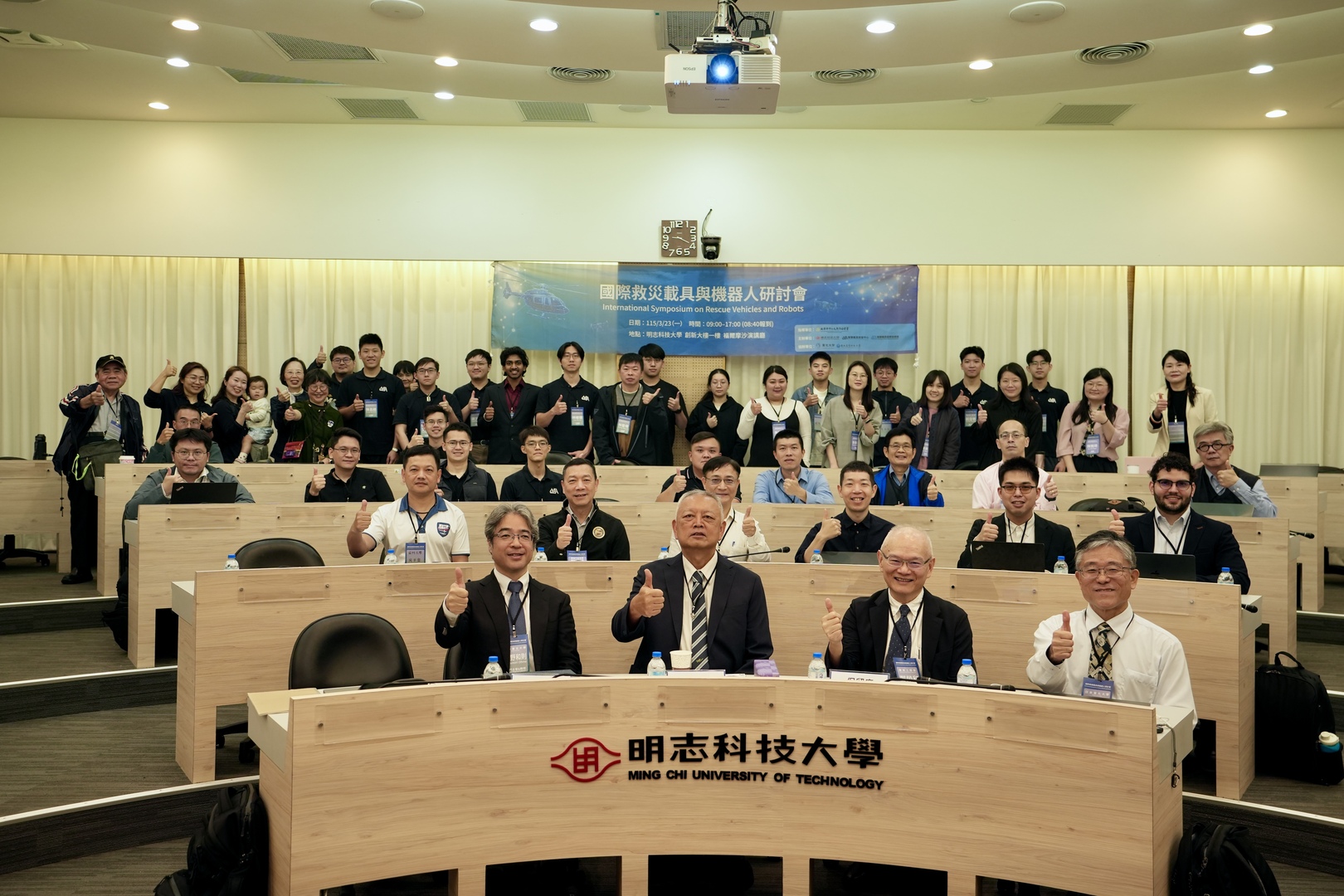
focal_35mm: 32
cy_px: 448
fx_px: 1195
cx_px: 672
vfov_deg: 41.1
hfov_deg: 58.7
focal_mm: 32
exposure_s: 1/160
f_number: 3.2
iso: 1000
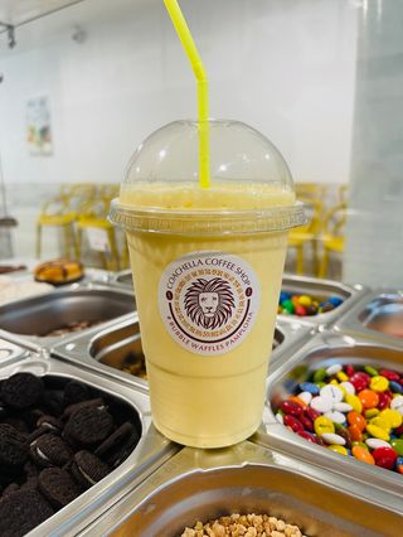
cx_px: 202
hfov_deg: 53.1
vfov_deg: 67.3
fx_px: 403
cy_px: 268
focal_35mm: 26
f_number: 1.6
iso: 64
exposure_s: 1/50
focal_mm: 5.1
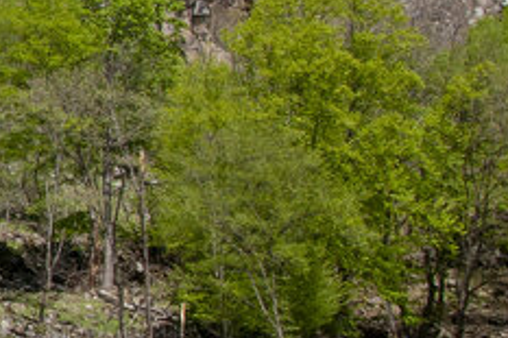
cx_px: -600
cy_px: 39
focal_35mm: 201
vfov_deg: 6.8
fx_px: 2834
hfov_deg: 9.4
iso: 640
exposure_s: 1/500
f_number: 11
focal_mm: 26
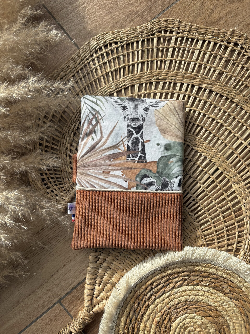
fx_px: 250
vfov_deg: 67.3
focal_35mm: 26
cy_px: 167
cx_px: 125
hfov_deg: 53.1
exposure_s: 1/1420
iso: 50
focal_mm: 5.96
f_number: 1.6
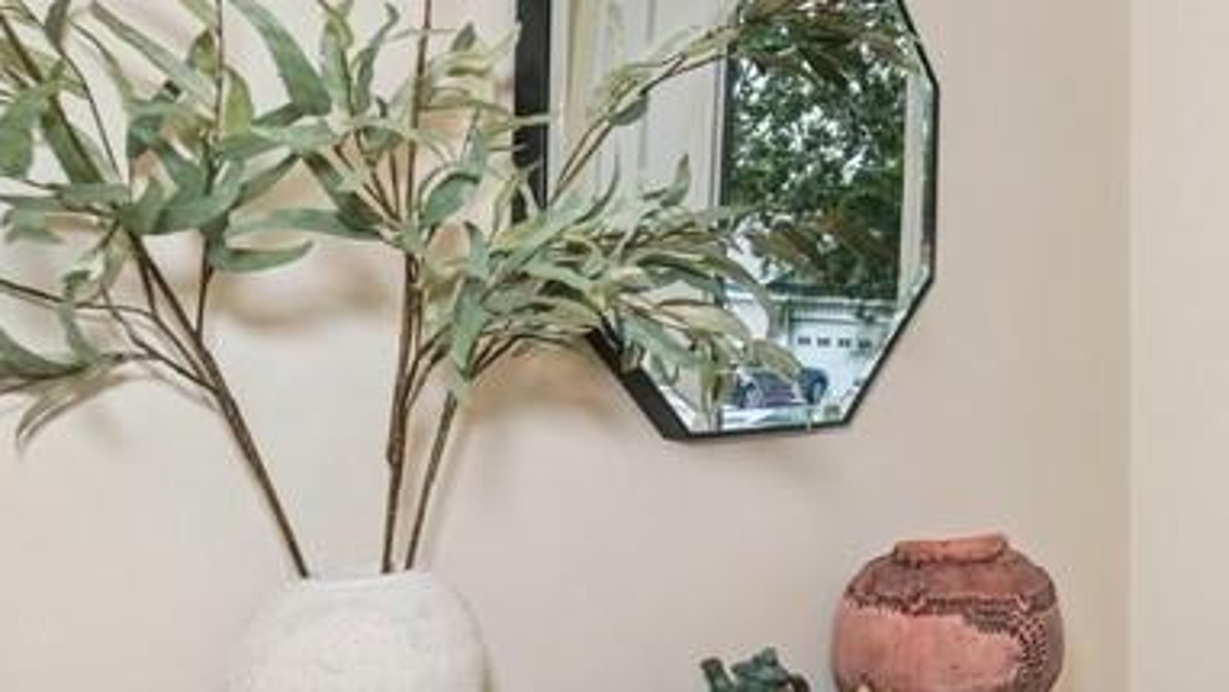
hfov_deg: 42.2
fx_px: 1206
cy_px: 373
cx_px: 1363
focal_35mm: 37
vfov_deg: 32.0
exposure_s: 1/6
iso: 200
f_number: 8
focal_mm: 15
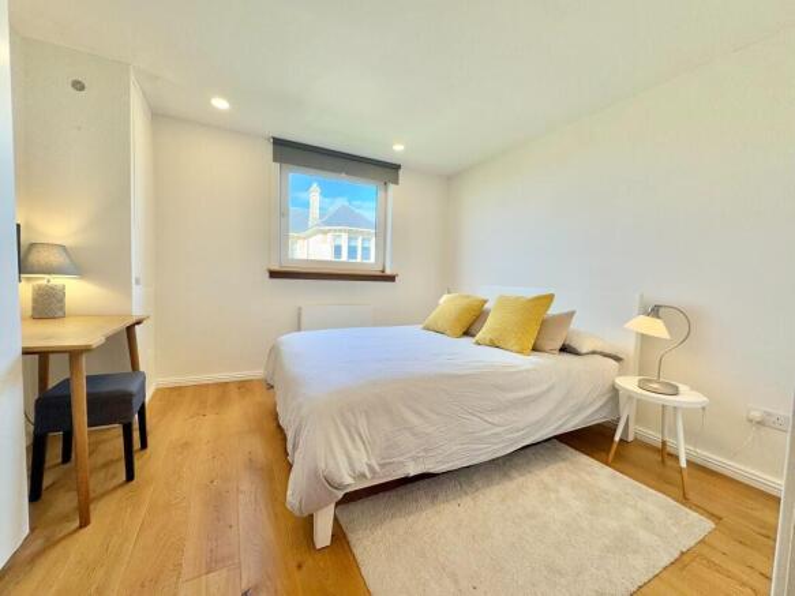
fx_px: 321
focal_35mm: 14
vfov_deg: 85.7
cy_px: 298
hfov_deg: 102.1
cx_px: 398
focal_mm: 2.22
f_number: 2.2
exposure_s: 1/135
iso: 40
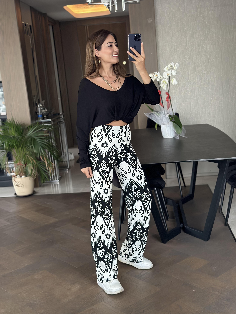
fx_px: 436
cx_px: 118
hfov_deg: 30.3
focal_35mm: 48
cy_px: 157
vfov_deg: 39.7
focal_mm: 6.86
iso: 320
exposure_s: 1/60
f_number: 1.78
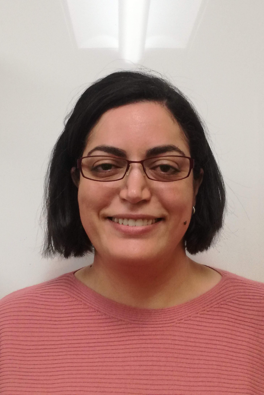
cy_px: 198
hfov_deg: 26.5
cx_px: 143
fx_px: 561
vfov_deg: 38.9
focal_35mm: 51
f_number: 2
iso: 200
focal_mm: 3.79
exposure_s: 1/33.3
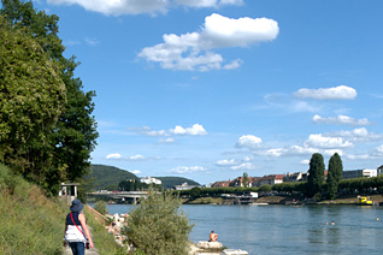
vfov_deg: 23.1
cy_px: 260
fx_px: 596
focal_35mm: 56
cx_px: 190
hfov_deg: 35.6
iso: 200
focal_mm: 16.5
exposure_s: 1/1300
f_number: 5.6
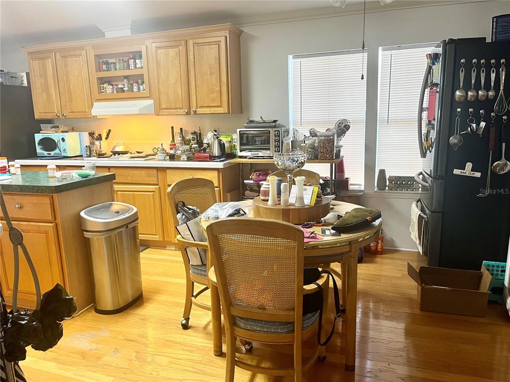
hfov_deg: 67.3
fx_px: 383
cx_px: 255
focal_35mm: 26
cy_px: 191
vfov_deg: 53.1
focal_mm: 5.1
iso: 100
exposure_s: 1/60
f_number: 1.6
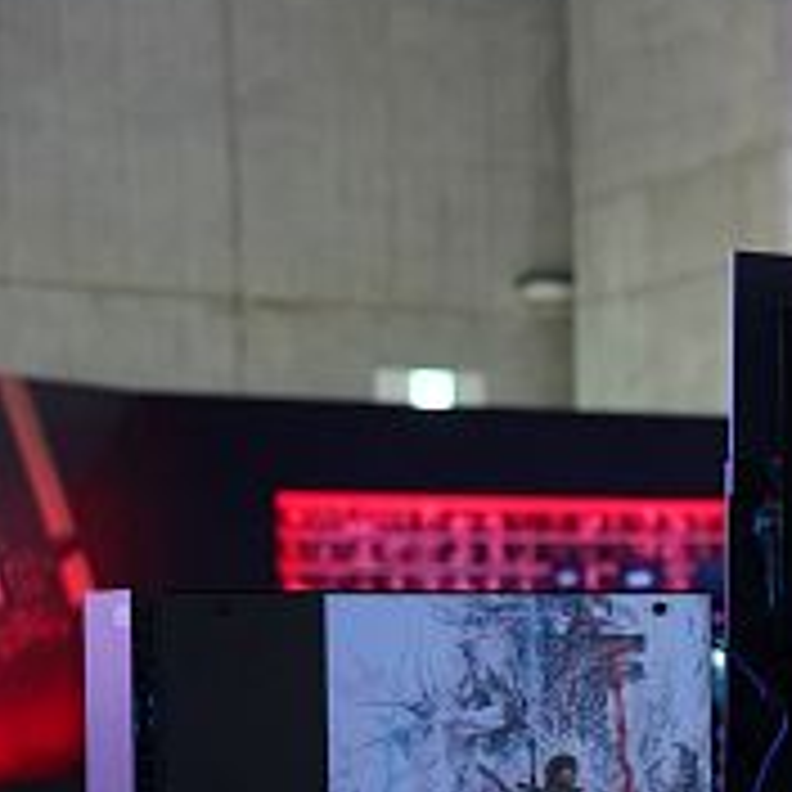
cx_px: 1148
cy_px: 700
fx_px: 2433
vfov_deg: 18.2
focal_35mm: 94
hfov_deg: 16.9
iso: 5000
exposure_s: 1/160
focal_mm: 38
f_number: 2.8
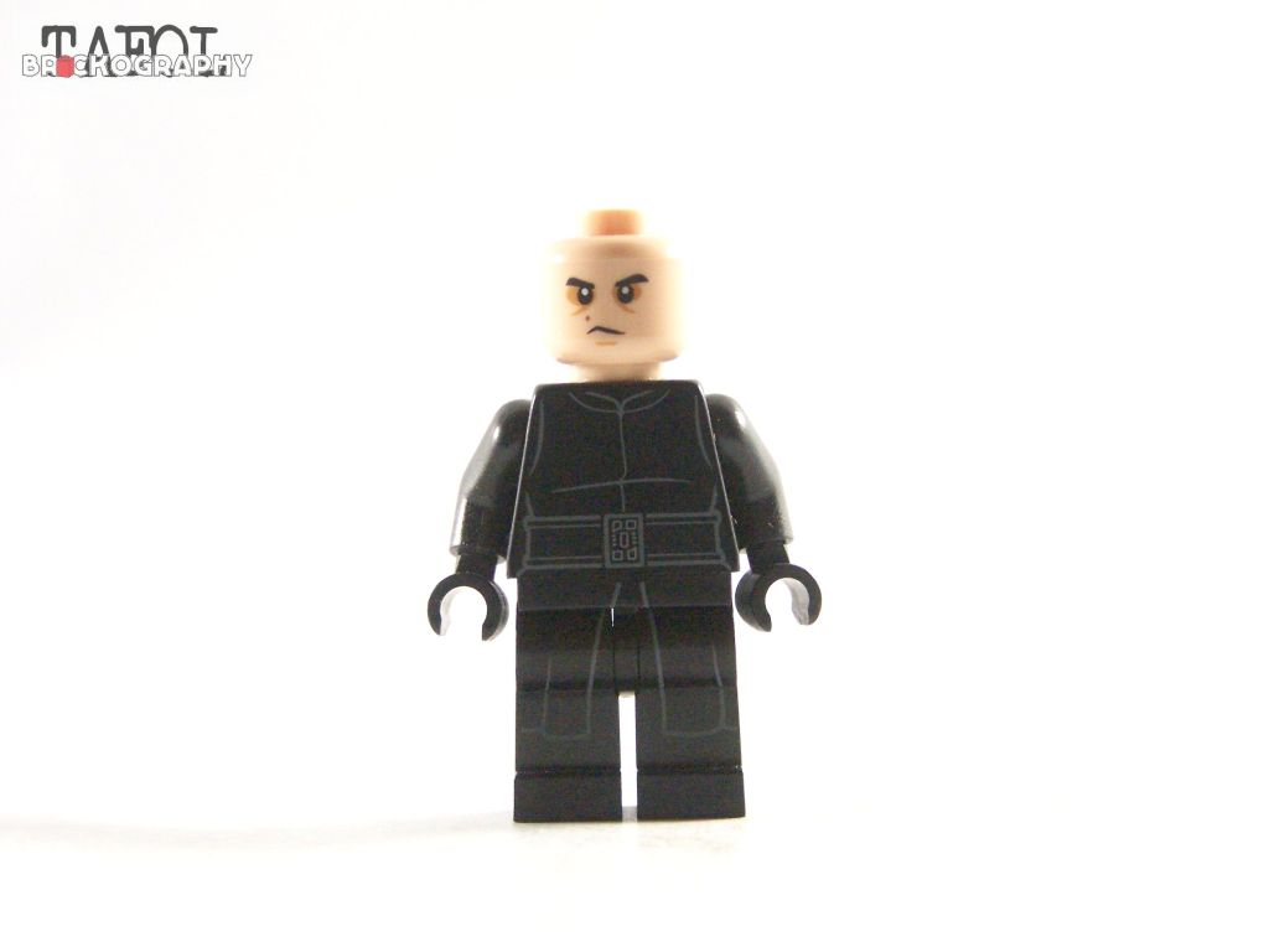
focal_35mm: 105
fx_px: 3849
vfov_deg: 14.1
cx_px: 634
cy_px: 476
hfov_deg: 18.7
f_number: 3.2
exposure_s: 1/60
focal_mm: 17.5
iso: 400
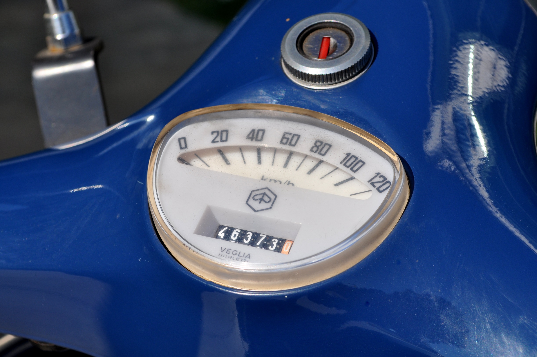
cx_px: 268
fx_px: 1229
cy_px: 178
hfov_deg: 24.6
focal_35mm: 82
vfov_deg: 16.5
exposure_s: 1/400
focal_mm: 55
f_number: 10
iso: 200
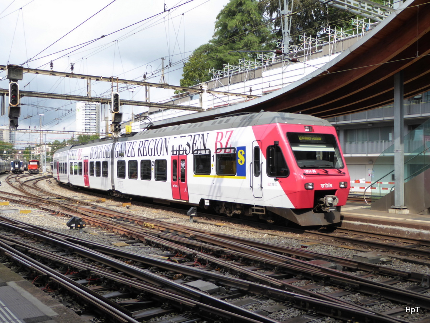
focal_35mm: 36
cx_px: 215
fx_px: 447
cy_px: 162
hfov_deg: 51.4
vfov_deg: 39.7
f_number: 3.7
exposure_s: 1/320
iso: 125
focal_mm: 6.3
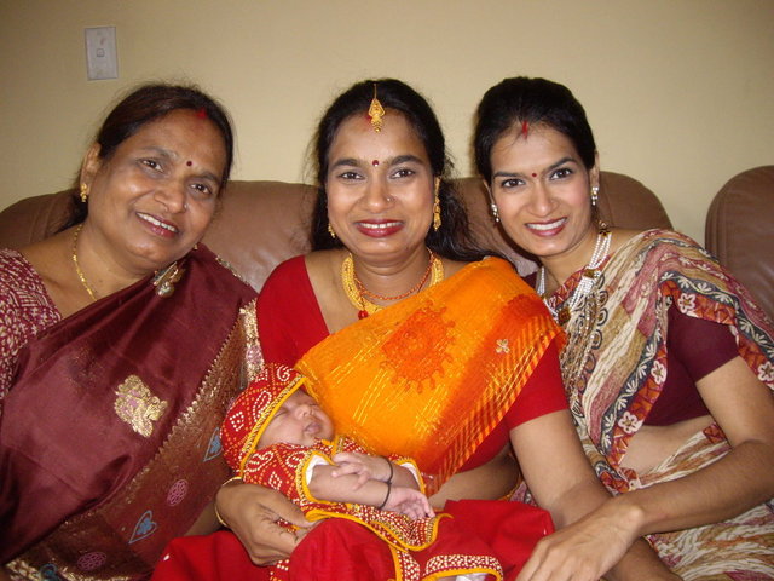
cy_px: 290
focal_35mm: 38
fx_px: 850
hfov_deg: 49.0
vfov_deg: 37.7
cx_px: 387
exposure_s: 1/40
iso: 200
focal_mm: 6.2
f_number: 2.7
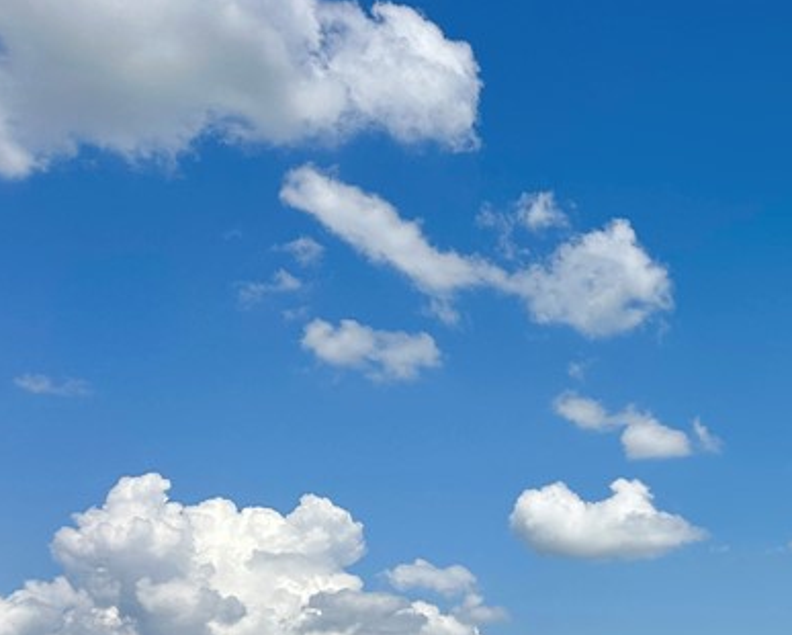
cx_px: 929
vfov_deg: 23.7
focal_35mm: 62
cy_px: 606
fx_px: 1454
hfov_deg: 27.2
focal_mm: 6.86
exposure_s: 1/9709
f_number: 1.78
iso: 80
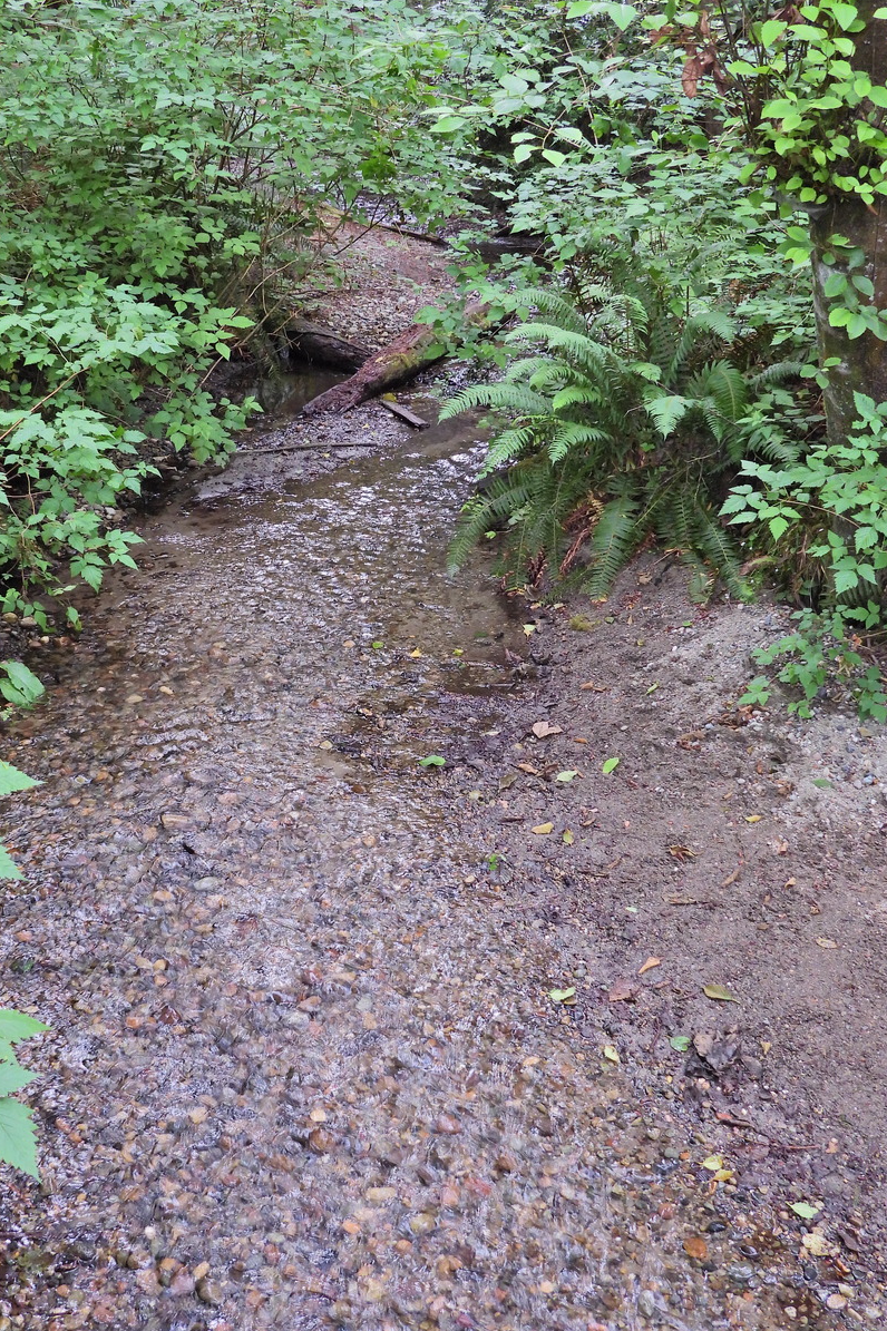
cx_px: 362
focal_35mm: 39
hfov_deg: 34.1
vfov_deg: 49.6
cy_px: 660
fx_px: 1442
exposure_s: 1/30
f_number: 3.2
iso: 280
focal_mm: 6.2
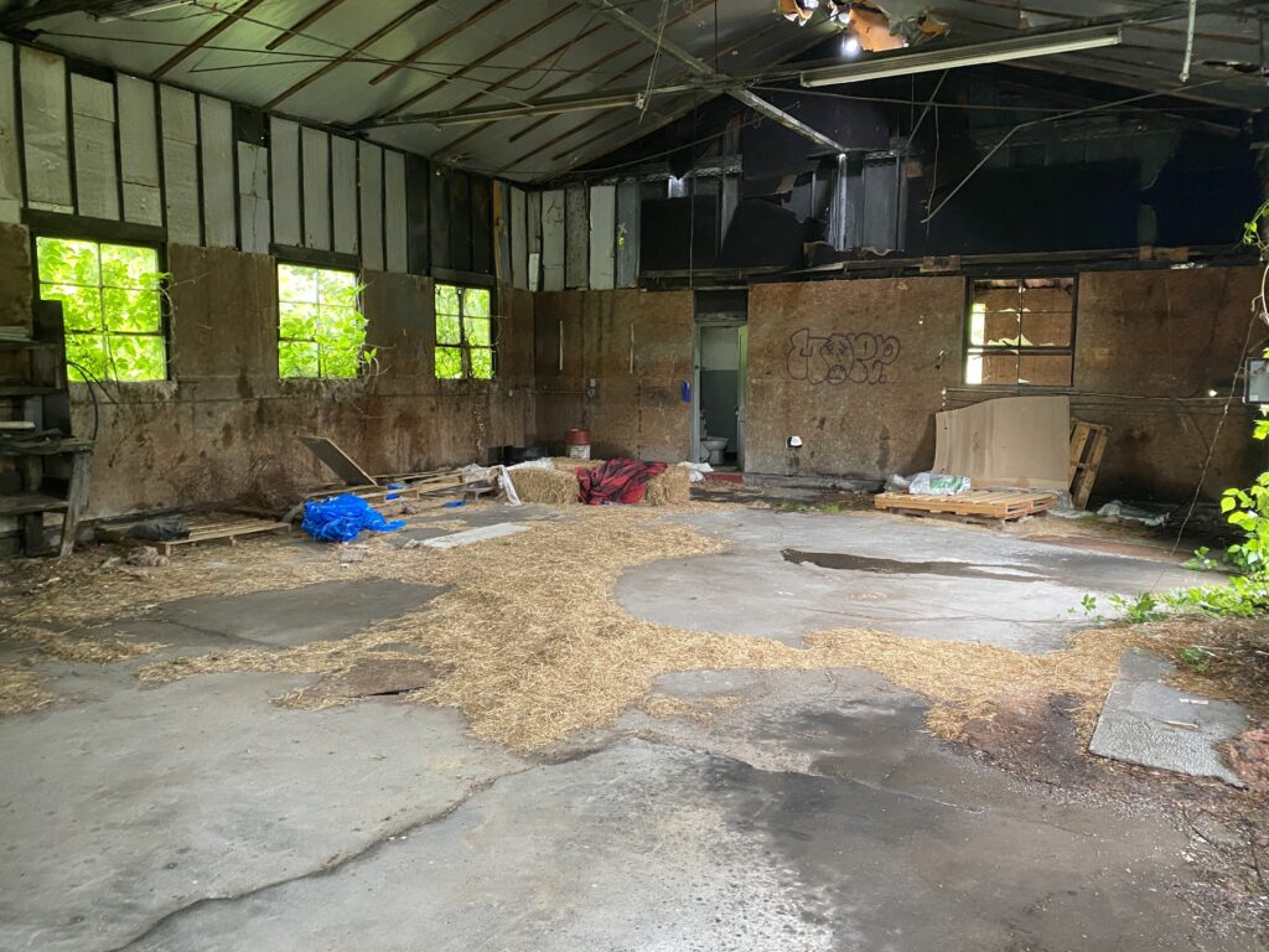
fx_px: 953
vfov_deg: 53.1
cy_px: 476
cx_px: 634
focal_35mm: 26
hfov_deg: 67.3
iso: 400
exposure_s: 1/60
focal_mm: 4.25
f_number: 1.8
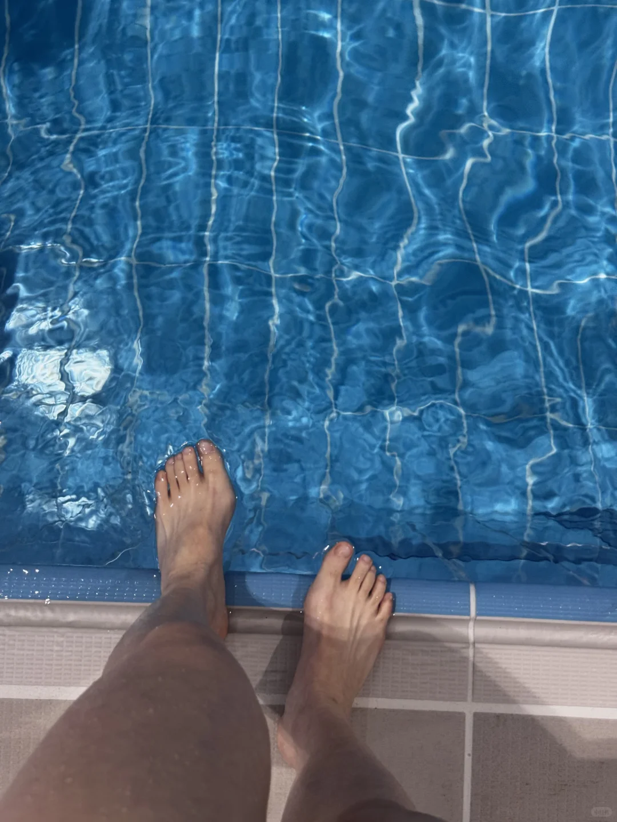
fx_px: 1141
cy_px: 411
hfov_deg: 30.3
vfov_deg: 39.7
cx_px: 308
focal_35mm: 48
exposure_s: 1/50
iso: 80
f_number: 1.78
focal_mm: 6.76
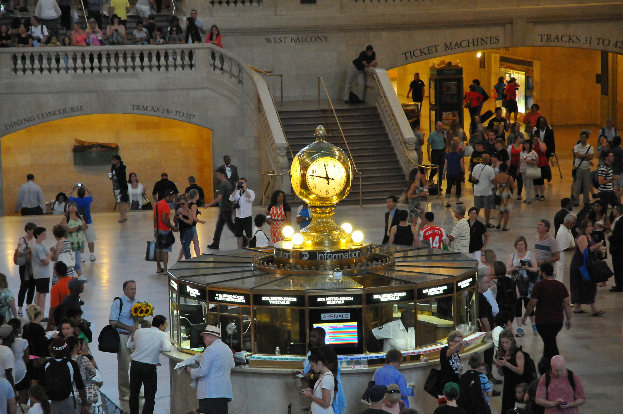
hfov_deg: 16.1
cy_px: 207
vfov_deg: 10.7
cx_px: 312
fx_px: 2204
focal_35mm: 128
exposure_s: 1/50
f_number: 5.6
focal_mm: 85
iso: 3200
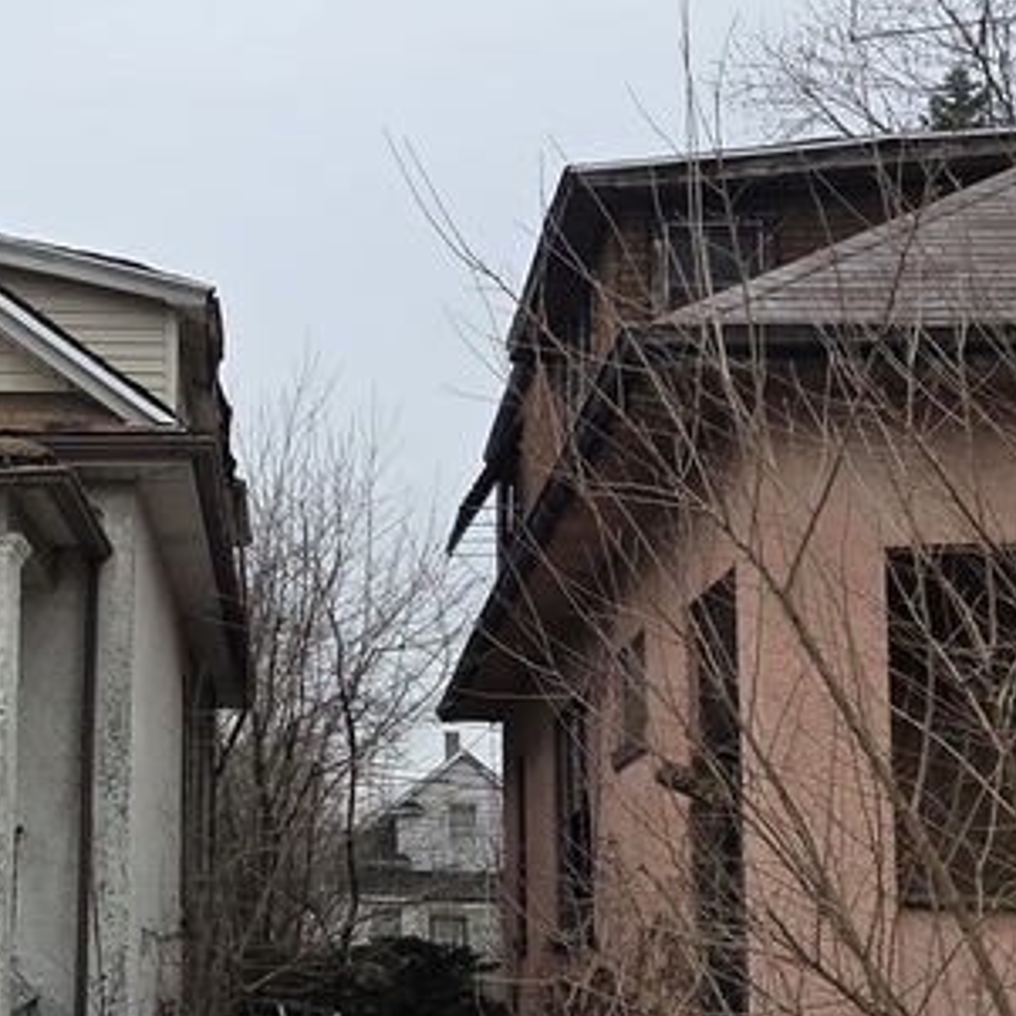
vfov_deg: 23.7
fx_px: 2424
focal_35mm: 73
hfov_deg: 22.7
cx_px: -10
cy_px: 554
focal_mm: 5.4
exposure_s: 1/5545
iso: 80
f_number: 1.8
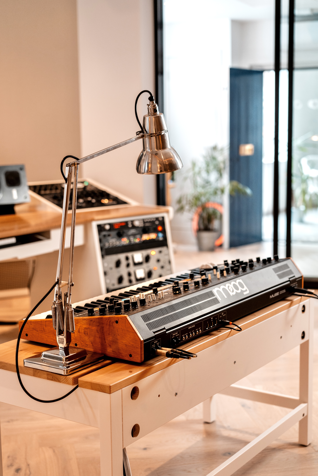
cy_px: 238
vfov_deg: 36.2
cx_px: 159
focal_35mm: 55
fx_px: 729
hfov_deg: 24.6
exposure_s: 1/100
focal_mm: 55
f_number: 3.2
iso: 800
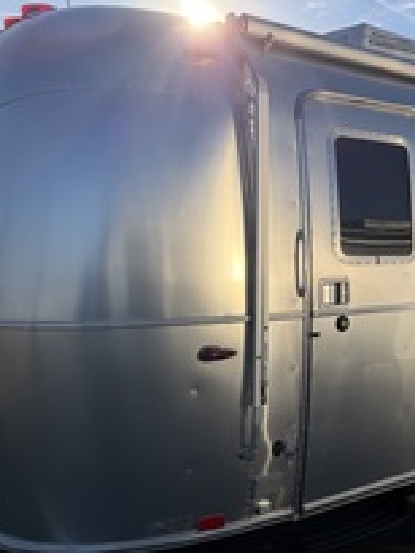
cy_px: 279
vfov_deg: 45.7
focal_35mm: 41
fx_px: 655
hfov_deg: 33.4
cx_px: 369
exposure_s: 1/4975
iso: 80
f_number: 1.78
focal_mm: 6.76
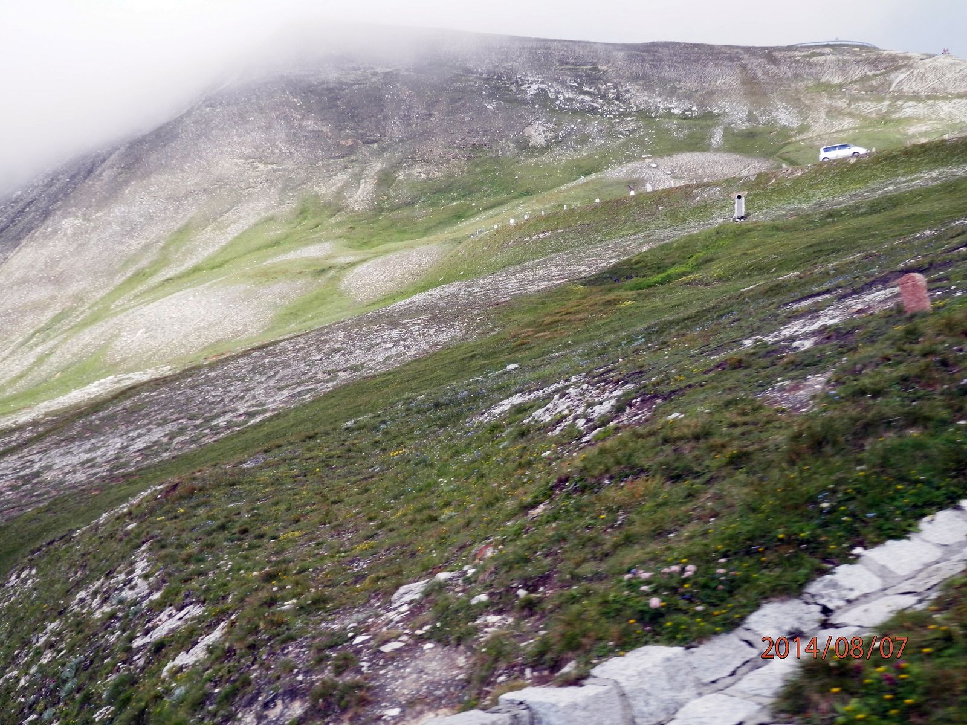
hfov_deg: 42.1
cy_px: 362
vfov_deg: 32.2
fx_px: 1257
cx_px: 484
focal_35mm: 45
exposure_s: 1/400
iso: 80
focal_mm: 8
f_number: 3.8
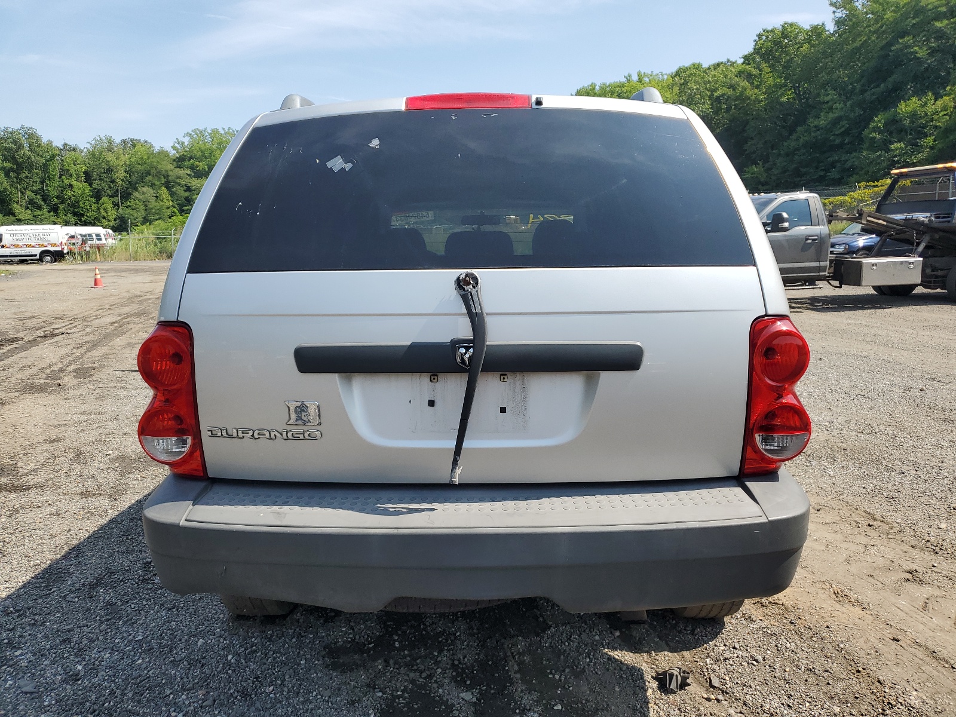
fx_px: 718
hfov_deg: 67.3
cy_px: 358
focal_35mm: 26
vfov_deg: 53.1
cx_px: 478
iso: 50
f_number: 1.5
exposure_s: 1/2500
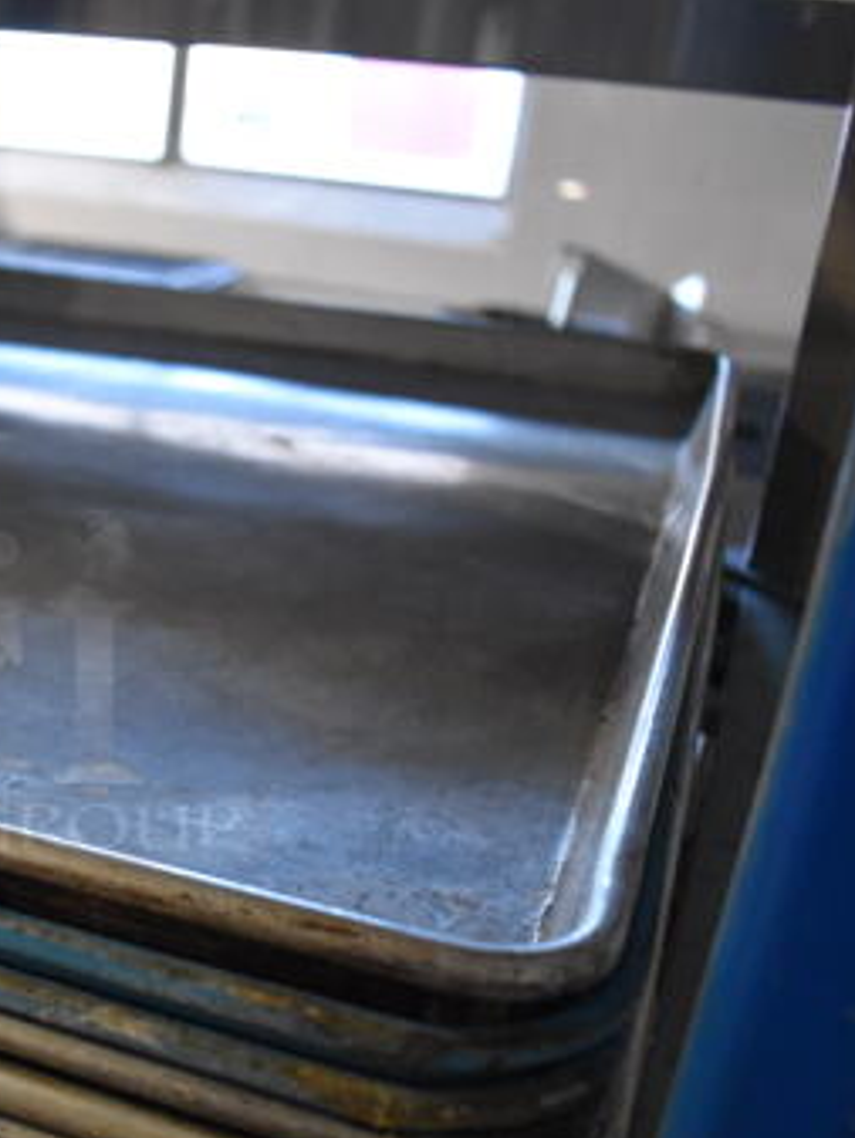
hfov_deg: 27.9
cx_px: -105
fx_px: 1547
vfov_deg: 40.2
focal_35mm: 47
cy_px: 686
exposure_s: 1/125
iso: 2500
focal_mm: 18
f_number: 3.5
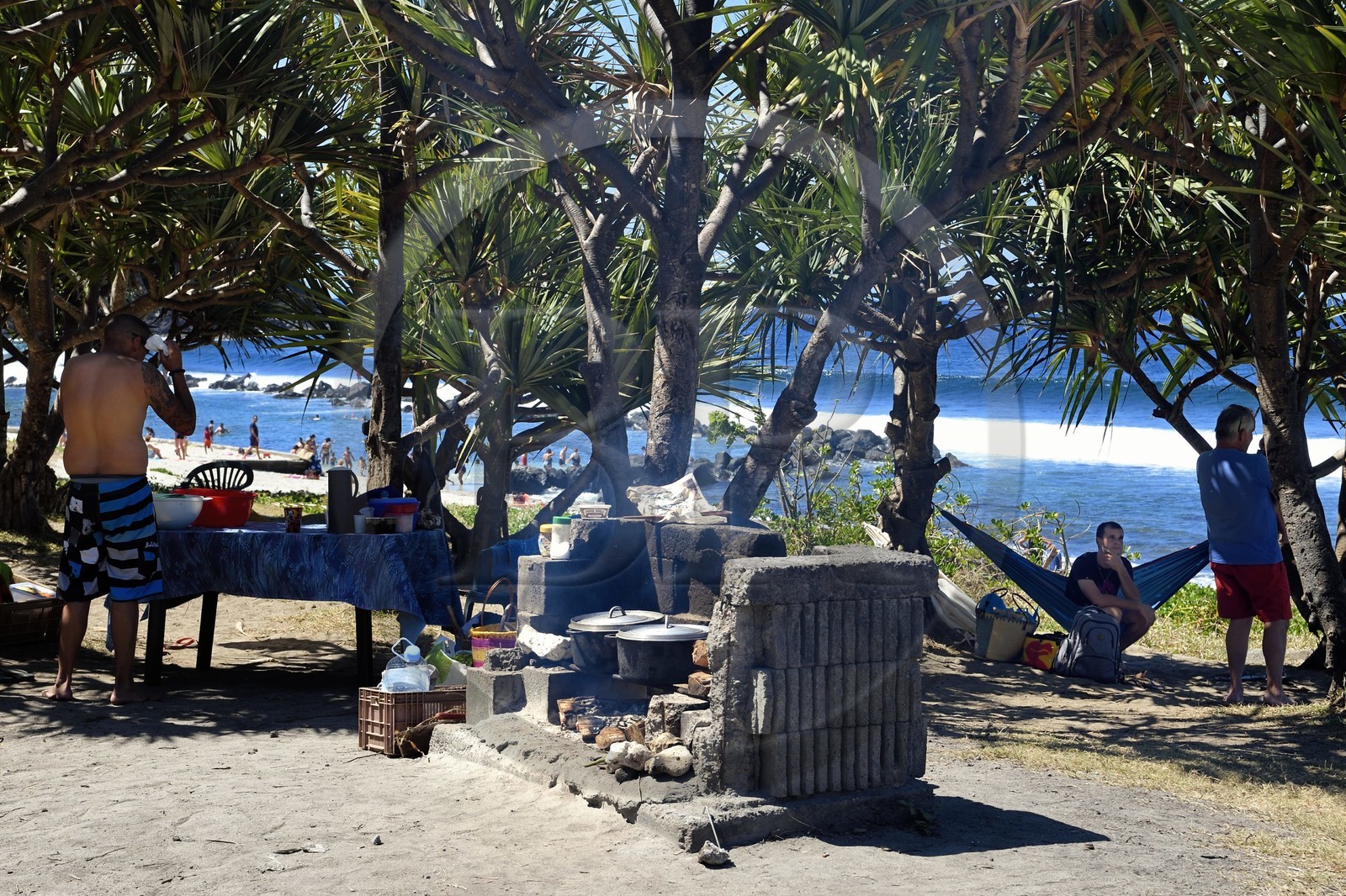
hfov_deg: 32.4
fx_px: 2317
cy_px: 448
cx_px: 673
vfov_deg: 21.9
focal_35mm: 62
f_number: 10
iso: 200
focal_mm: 62
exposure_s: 1/250
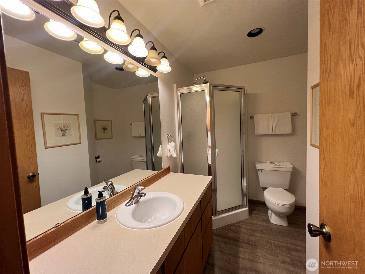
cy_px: 137
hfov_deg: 106.2
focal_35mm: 13
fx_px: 137
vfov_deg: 89.9
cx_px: 182
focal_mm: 1.57
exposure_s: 1/120
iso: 200
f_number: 1.8
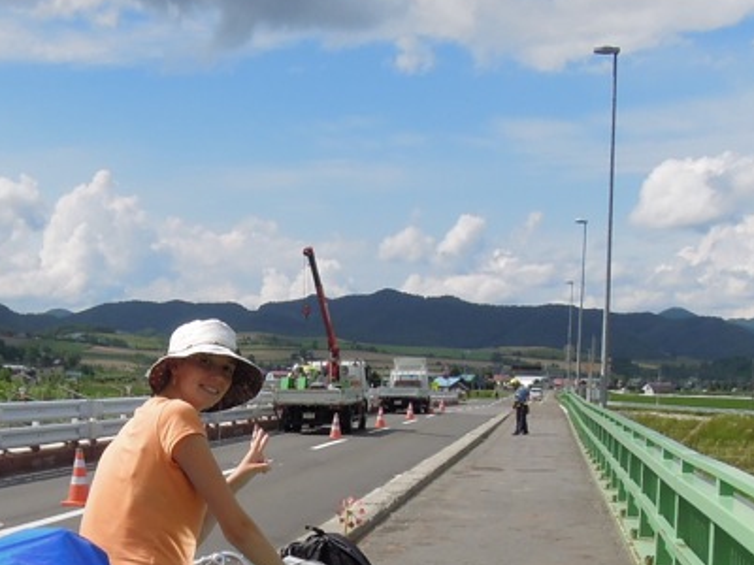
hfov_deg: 31.5
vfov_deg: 24.0
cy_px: 467
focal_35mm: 60
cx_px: 172
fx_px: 1307
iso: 160
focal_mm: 4.3
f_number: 5
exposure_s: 1/1250
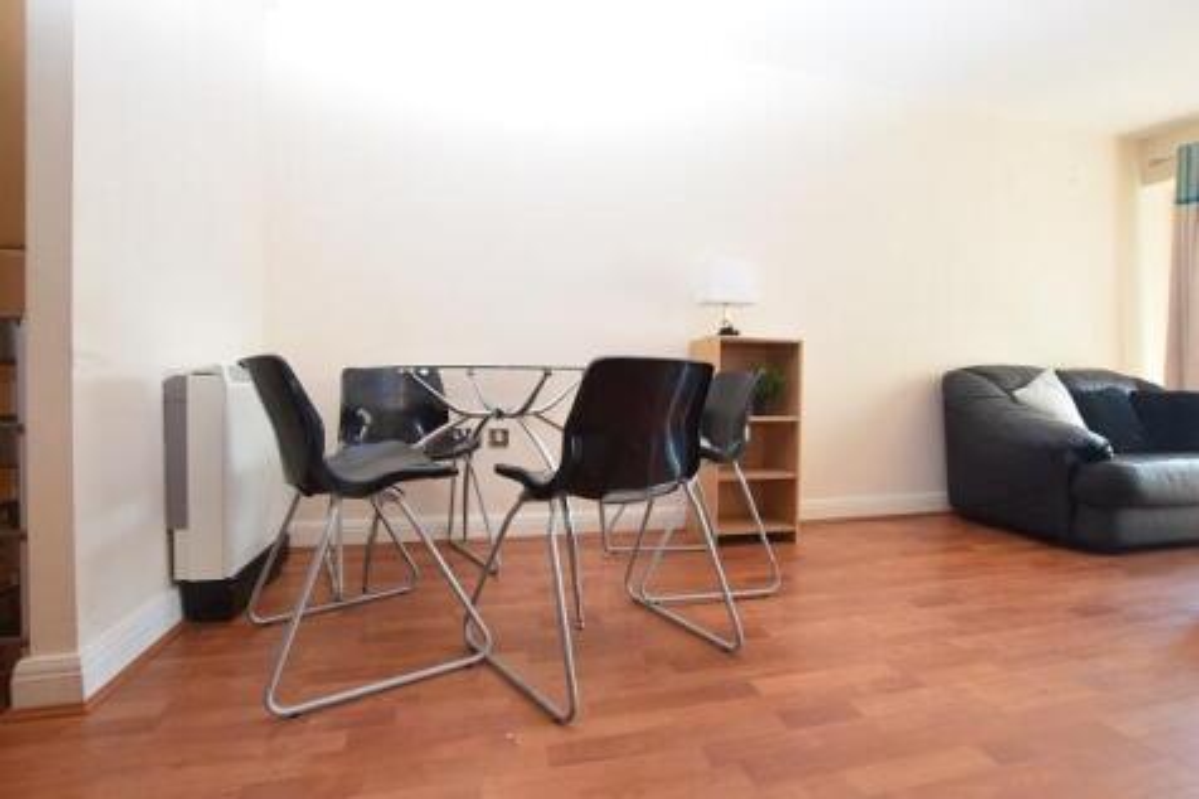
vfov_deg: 77.3
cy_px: 400
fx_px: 499
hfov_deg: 100.4
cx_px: 600
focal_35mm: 15
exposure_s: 1/60
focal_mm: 10
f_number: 8
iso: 1000
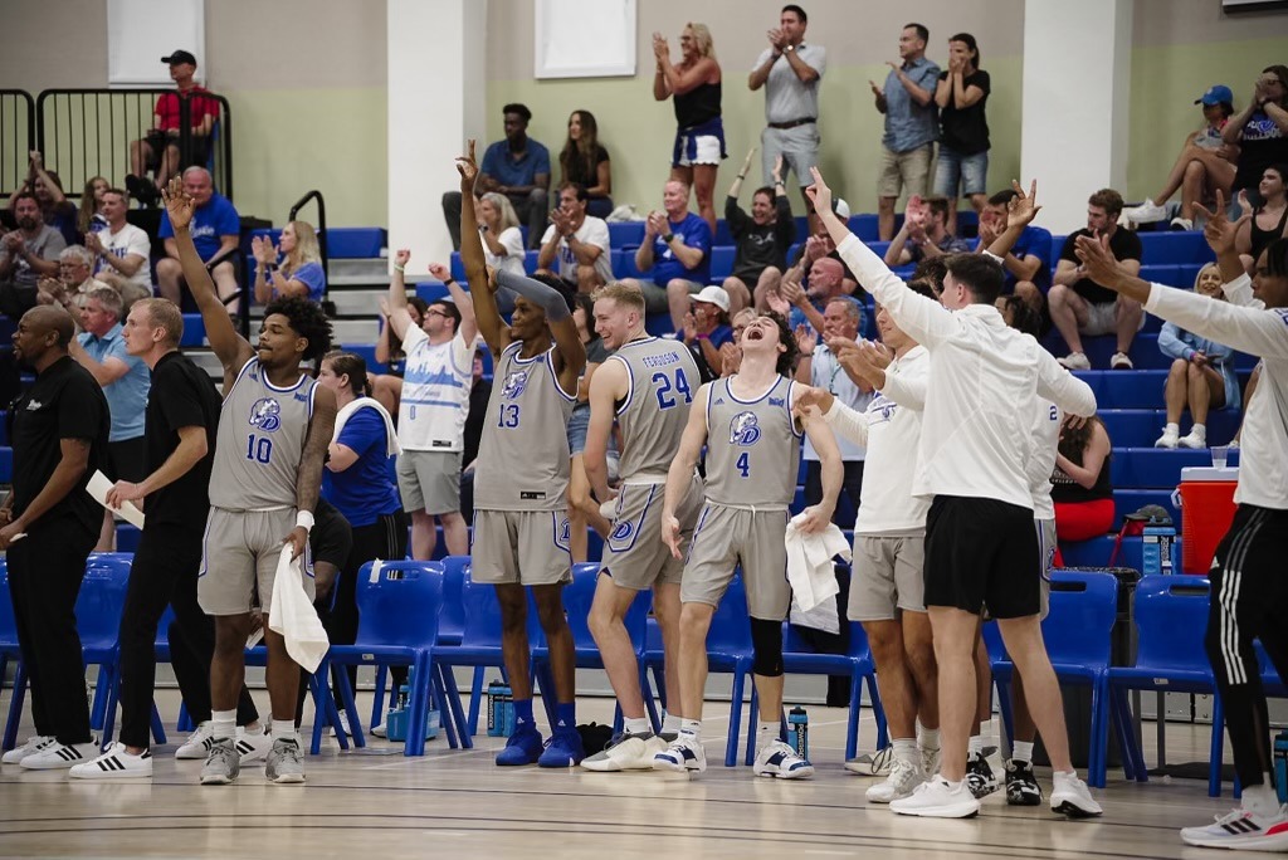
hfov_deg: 20.2
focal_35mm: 101
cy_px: 430
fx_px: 3615
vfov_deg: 13.6
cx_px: 644
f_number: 2.8
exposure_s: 1/1000
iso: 2000
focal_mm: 101
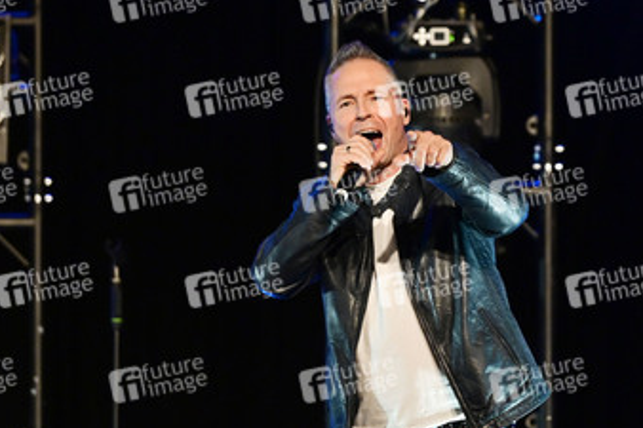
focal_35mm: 267
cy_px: 238
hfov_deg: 7.7
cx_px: 374
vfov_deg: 5.1
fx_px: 4766
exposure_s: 1/320
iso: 5000
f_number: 2.8
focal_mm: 200
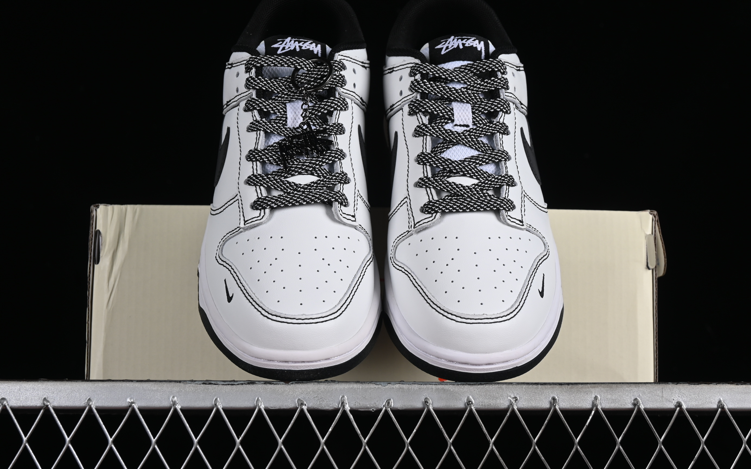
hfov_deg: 26.8
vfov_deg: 16.9
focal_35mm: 77
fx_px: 1576
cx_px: 378
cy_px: 224
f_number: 8
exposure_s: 1/80
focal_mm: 50
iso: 160
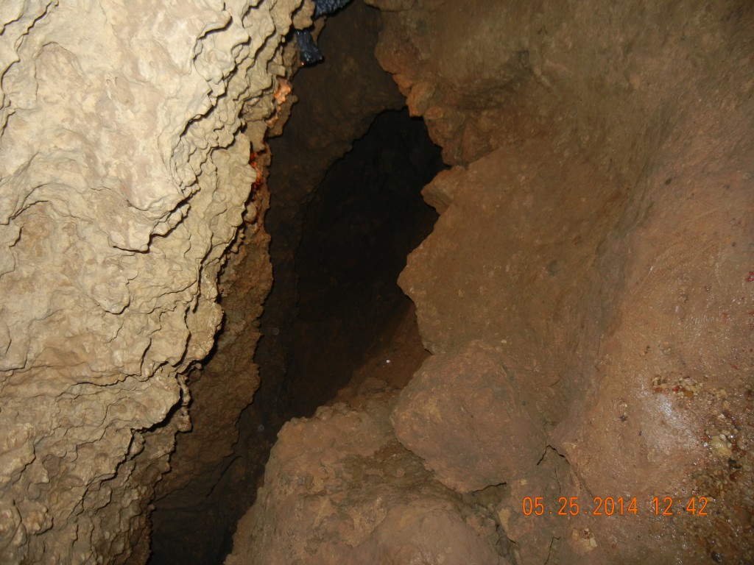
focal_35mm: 30
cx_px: 377
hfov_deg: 60.0
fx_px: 653
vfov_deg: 46.8
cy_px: 282
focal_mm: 5.4
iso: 200
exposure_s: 1/30
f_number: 3.5
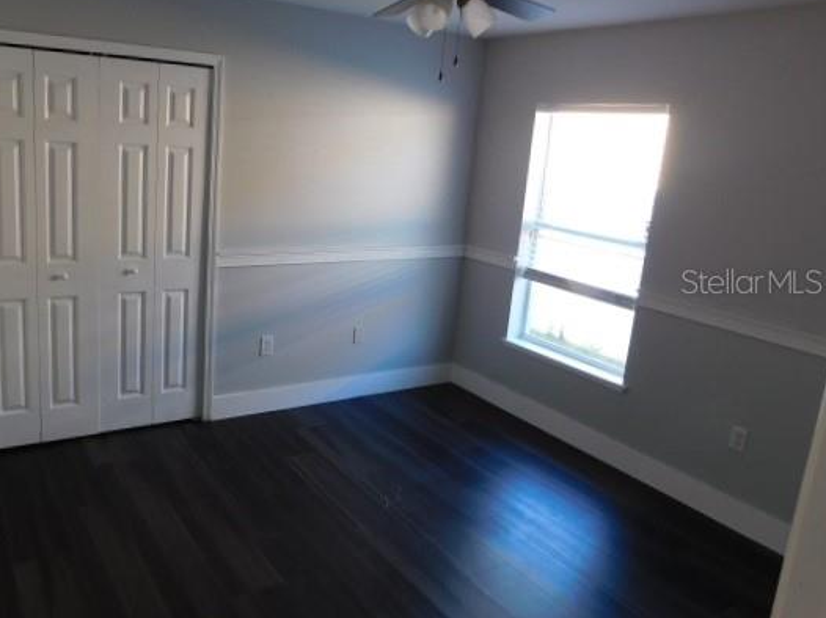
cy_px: 281
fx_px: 668
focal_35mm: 28
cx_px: 327
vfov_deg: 49.6
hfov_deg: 62.9
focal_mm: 4
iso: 125
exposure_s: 1/40
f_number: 3
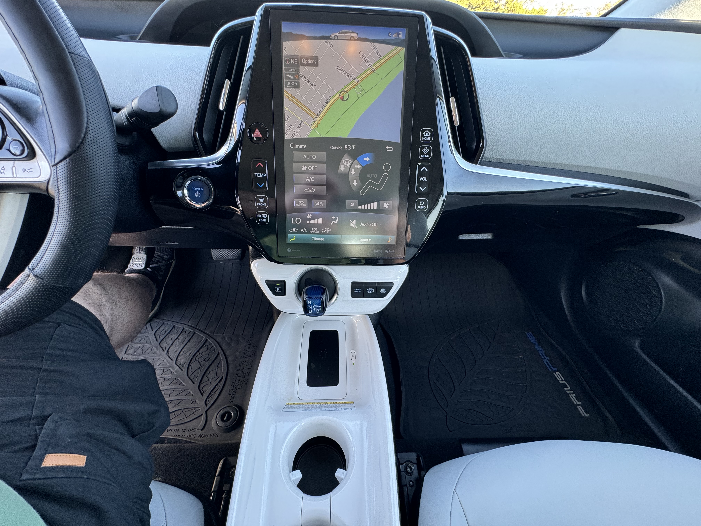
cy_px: 263
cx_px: 350
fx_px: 284
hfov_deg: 102.1
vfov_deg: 85.7
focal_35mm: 14
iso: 125
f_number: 2.2
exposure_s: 1/75
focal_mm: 2.22
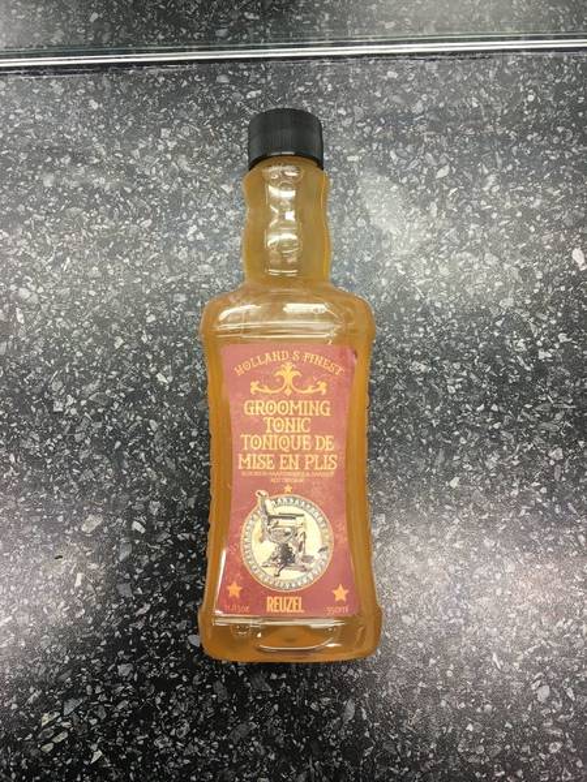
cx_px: 294
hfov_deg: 48.2
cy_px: 391
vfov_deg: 61.7
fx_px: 656
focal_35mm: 29
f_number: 2.2
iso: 32
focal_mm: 4.15
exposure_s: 1/33
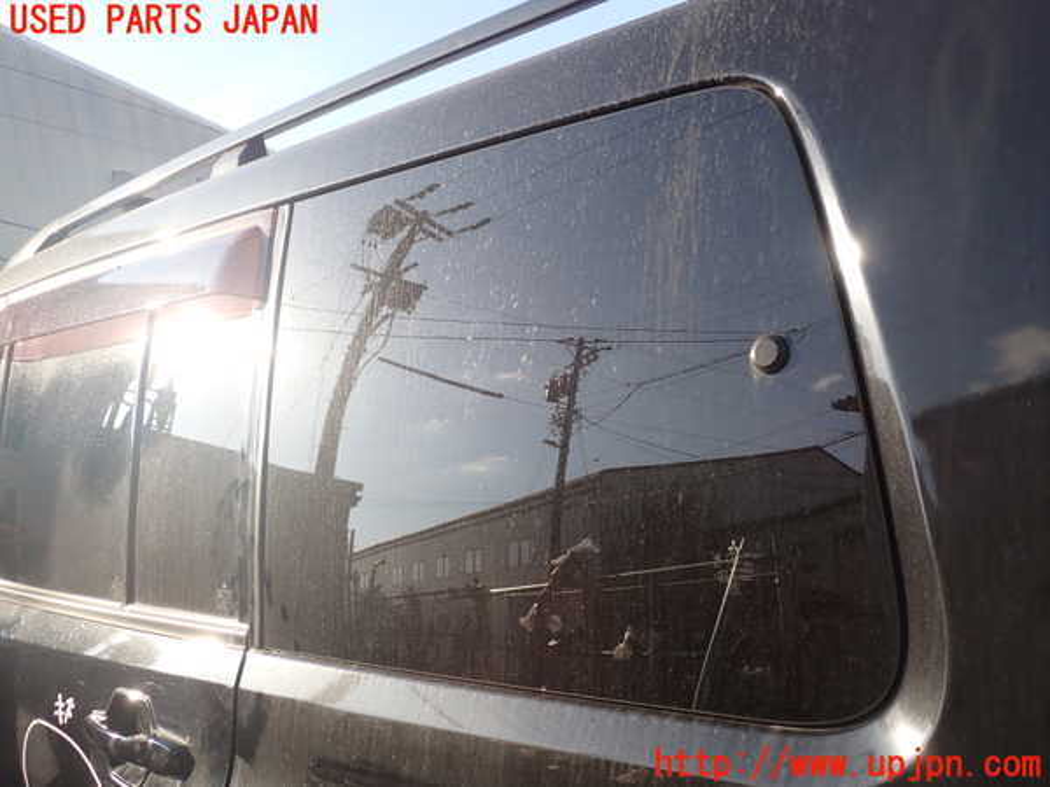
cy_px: 394
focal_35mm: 30
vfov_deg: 46.8
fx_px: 910
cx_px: 525
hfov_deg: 60.0
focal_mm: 5.4
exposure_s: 1/400
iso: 100
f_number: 3.2
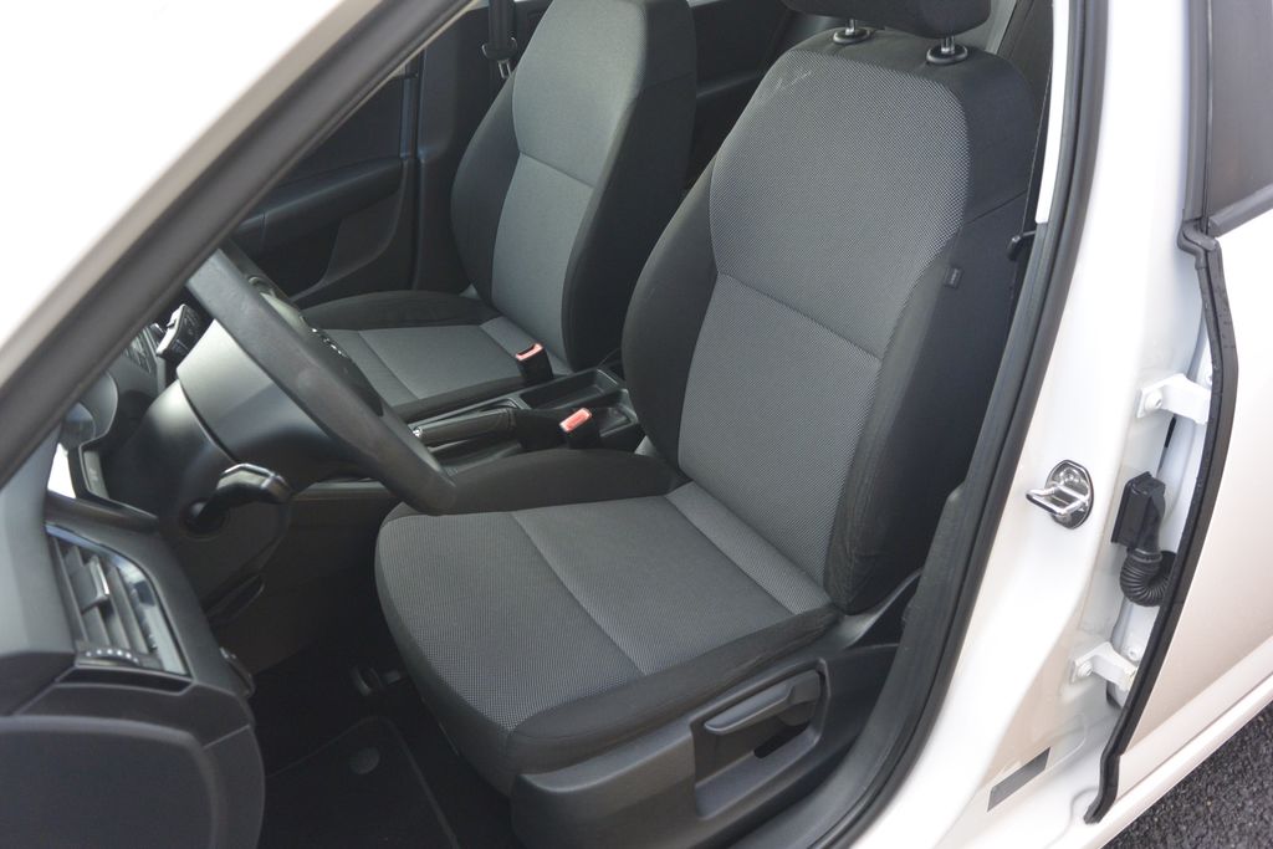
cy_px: 424
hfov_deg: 67.4
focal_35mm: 27
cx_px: 636
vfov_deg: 47.9
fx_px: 955
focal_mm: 10
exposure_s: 1/125
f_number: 3.5
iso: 200
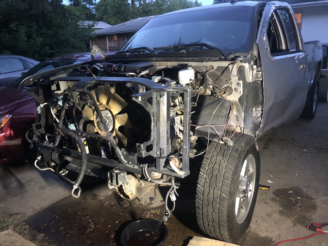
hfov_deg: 63.4
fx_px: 265
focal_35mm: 28
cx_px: 164
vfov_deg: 49.8
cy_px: 123
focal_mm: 3.99
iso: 100
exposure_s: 1/4
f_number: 1.8
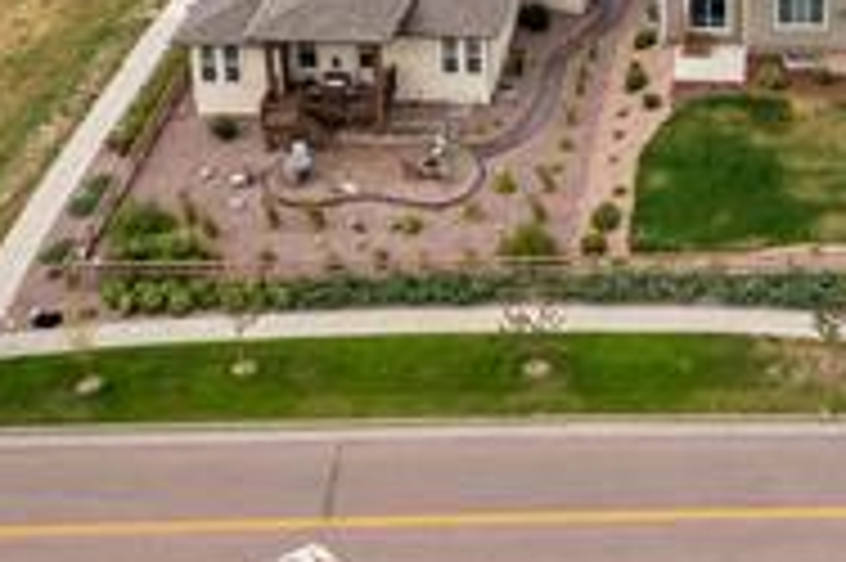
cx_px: 747
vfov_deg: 16.1
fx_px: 1761
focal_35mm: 75
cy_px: -362
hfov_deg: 26.2
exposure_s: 1/1250
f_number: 2.8
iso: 100
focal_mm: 8.38
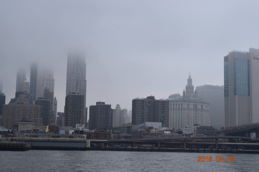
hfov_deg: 29.9
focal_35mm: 68
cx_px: 130
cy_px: 86
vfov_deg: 20.1
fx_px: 485
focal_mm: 45
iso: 220
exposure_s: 1/250
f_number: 8
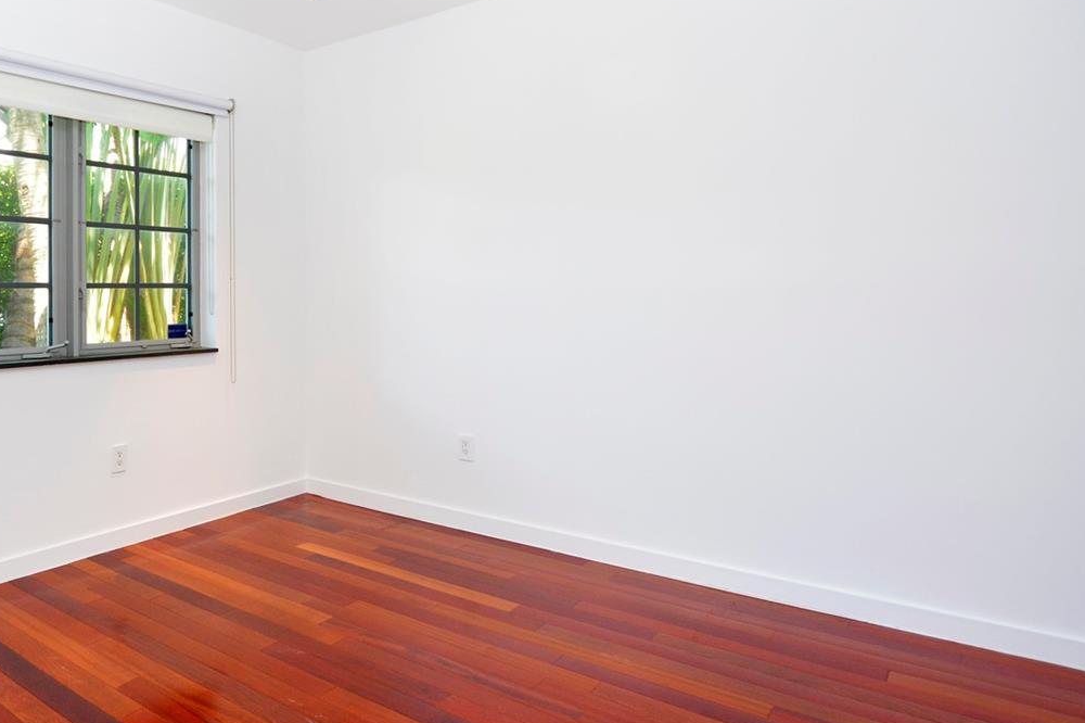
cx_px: 280
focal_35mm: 24
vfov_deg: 52.7
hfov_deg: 69.2
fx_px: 723
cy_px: 284
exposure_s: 1/60
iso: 640
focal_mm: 10
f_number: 4
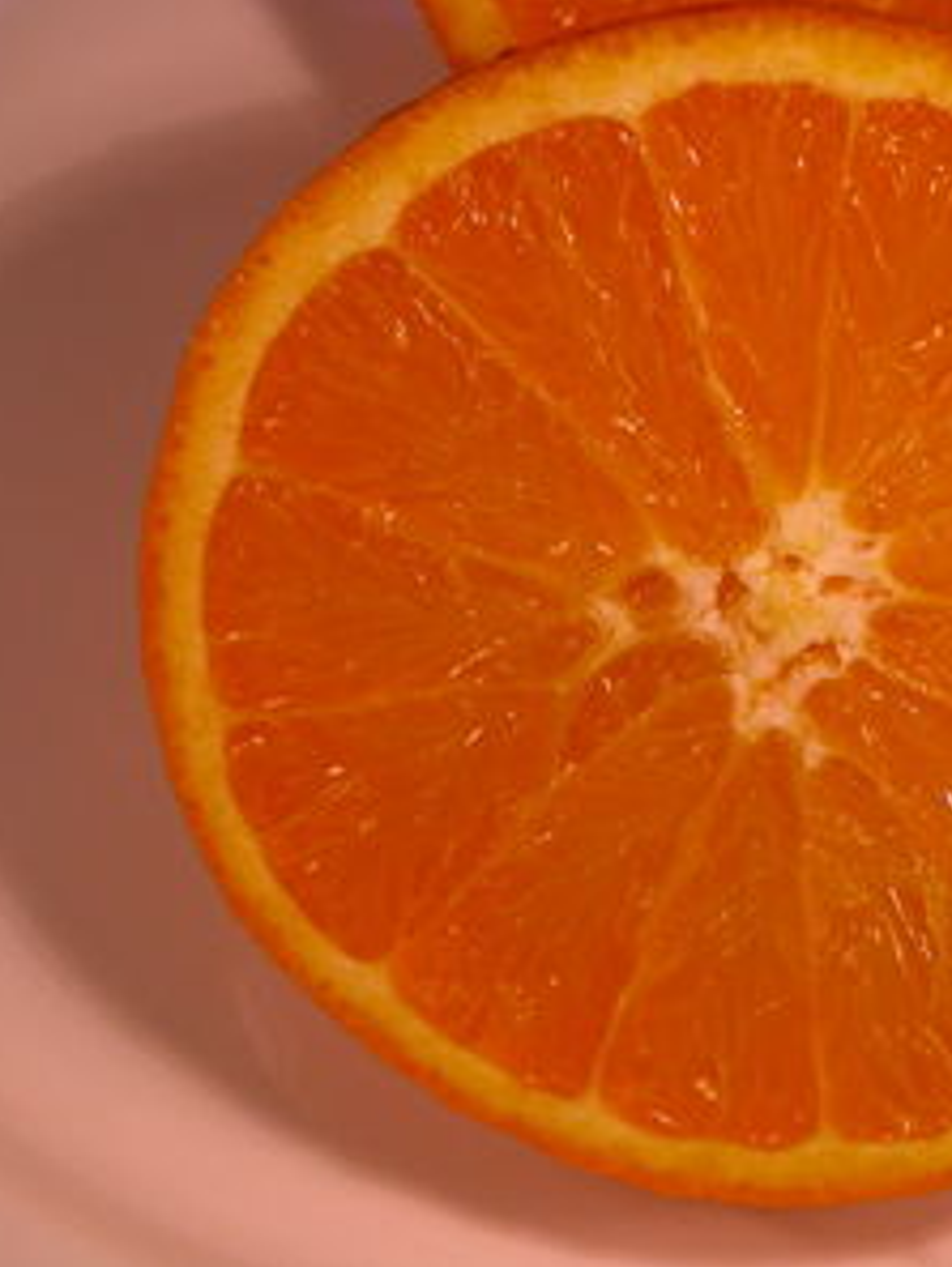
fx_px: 9417
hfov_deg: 5.8
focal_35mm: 257
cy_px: 636
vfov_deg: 7.7
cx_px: 756
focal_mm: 48.5
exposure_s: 1/105
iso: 100
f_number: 4
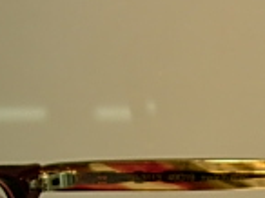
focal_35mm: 167
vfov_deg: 8.5
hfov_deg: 11.6
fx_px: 1276
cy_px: 374
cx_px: 321
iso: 64
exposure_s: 1/111
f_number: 2.8
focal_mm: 7.8
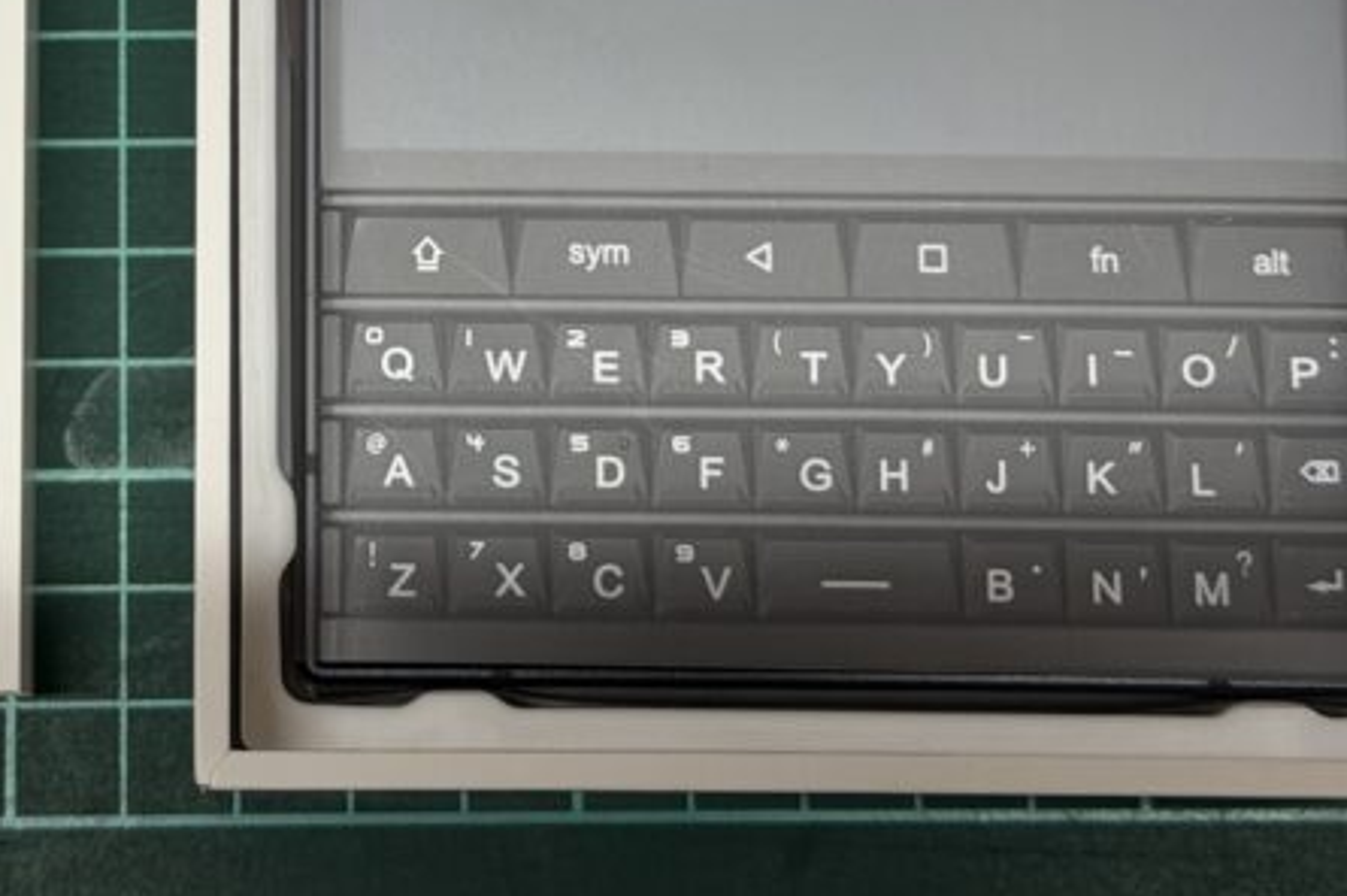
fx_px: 4300
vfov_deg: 11.6
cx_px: 239
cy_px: -188
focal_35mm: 115
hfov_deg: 17.6
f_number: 1.78
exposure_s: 1/50
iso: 80
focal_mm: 6.76
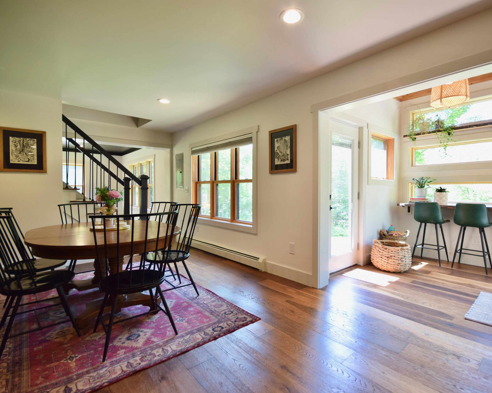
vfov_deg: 77.0
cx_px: 266
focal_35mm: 17
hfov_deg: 89.5
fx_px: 248
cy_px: 196
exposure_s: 1/10
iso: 200
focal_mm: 10
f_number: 7.1
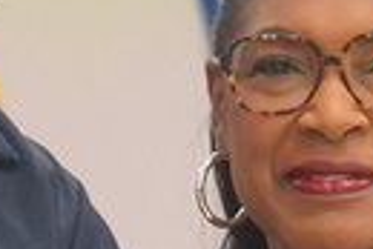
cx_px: -181
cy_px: 459
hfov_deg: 5.6
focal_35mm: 362
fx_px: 3755
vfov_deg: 3.8
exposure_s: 1/160
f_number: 4
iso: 2000
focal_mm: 46
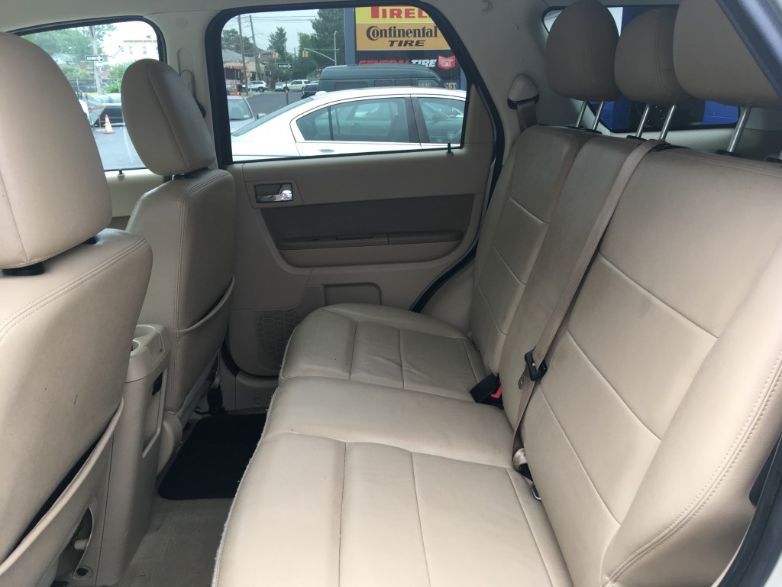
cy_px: 294
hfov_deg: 61.7
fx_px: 655
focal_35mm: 29
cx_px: 391
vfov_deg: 48.2
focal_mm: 4.15
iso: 32
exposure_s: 1/120
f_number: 2.2
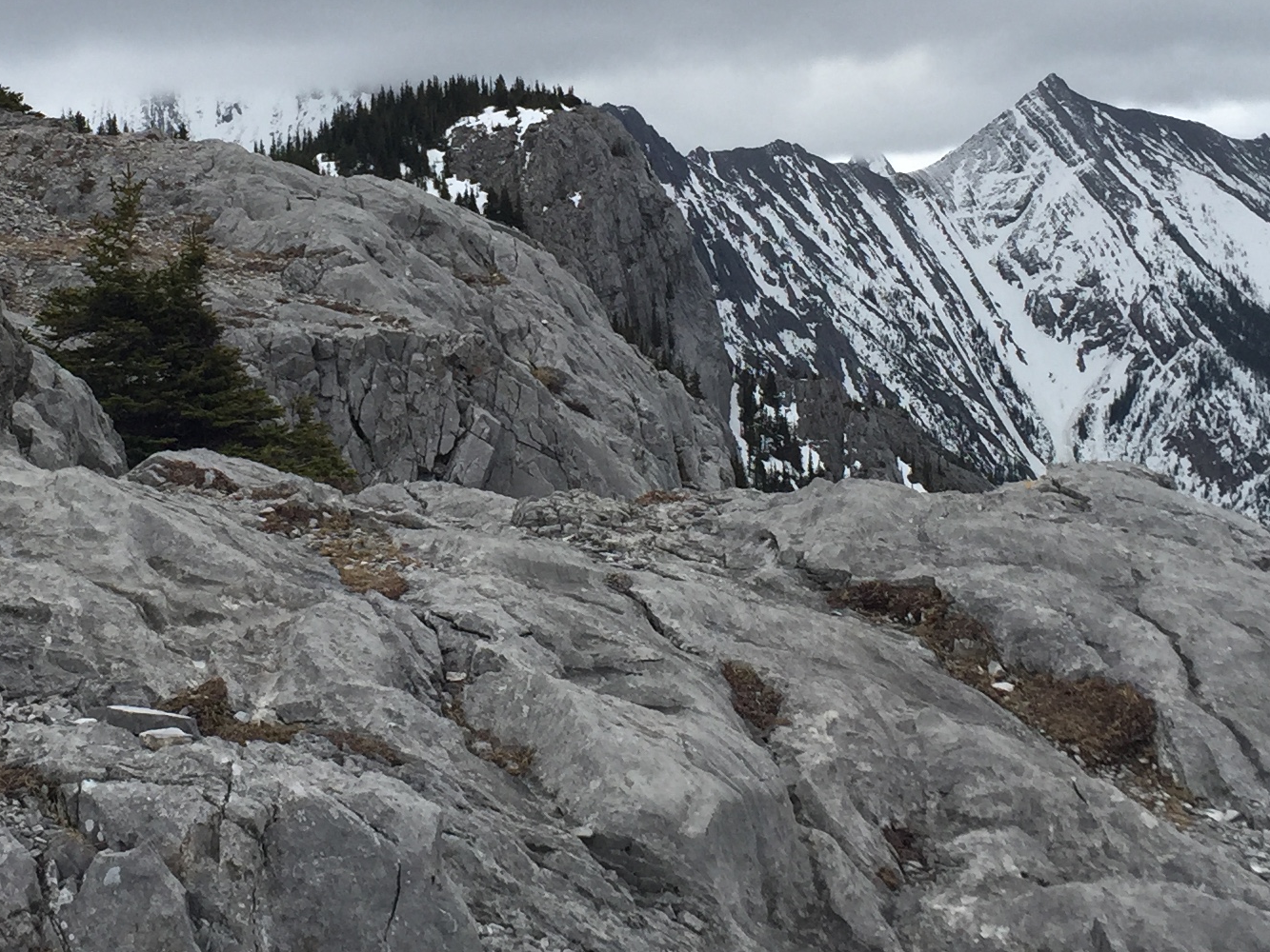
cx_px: 405
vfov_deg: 20.5
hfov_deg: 27.2
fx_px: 2605
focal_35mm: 71
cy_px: 215
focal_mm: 4.15
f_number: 2.2
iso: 32
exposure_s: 1/1799
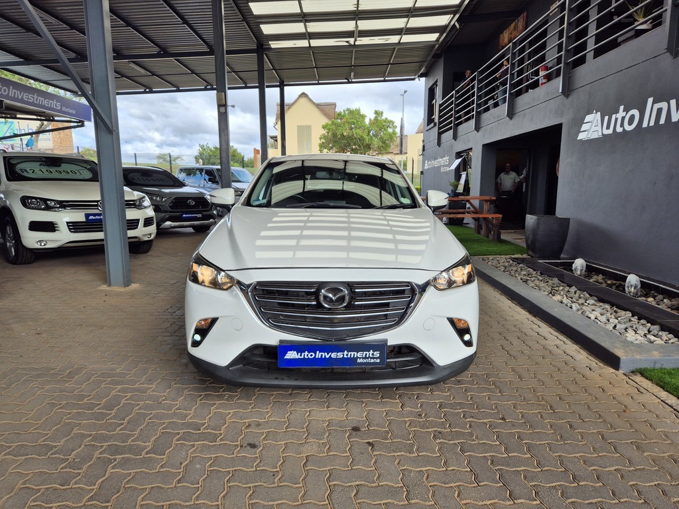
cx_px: 340
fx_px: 451
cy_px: 254
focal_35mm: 23
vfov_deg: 58.9
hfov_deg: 73.9
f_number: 1.8
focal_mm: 5.4
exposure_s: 1/734
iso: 25
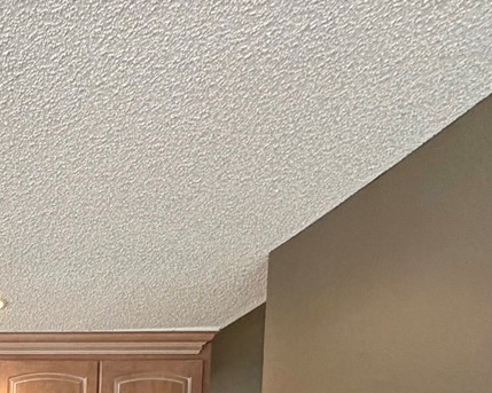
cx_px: -212
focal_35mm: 51
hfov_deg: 27.5
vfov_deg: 22.7
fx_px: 742
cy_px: 627
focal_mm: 2.22
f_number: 2.2
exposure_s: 1/60
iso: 250
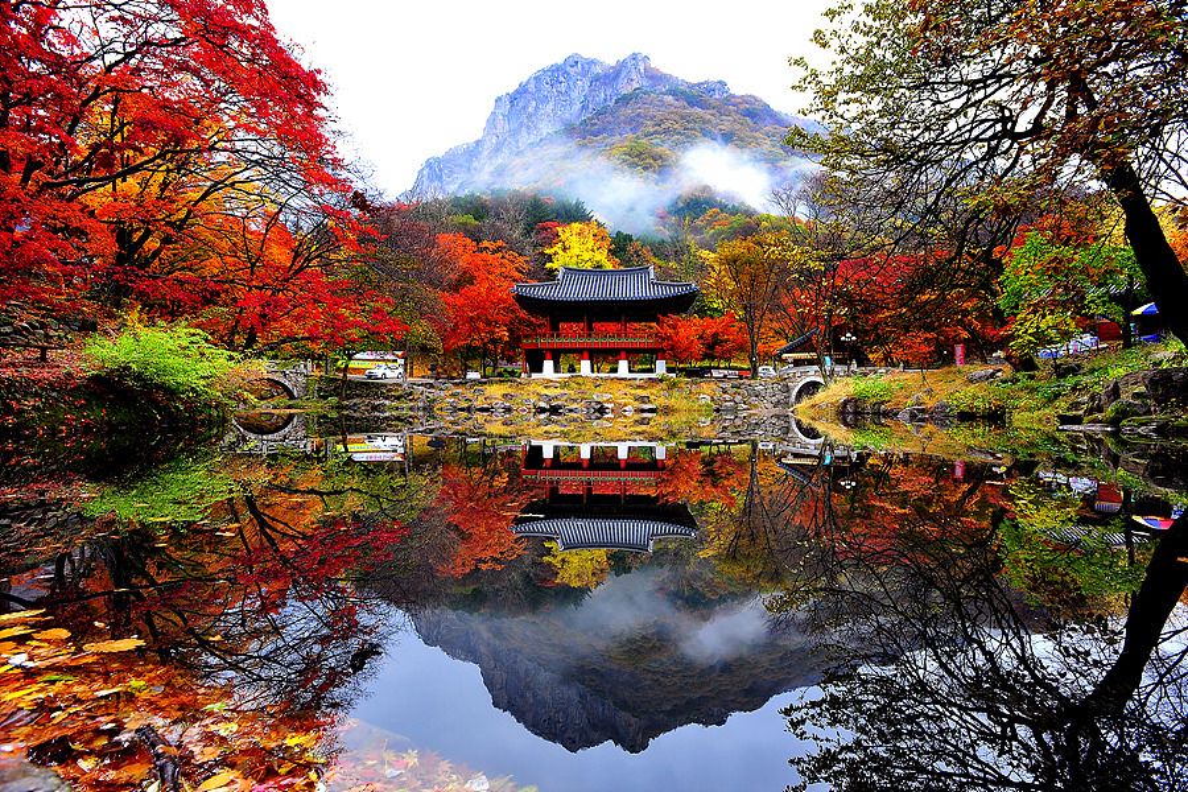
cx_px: 594
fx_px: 660
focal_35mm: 20
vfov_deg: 61.9
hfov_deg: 84.0
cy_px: 396
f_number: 11
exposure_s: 1/8
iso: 200
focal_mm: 20
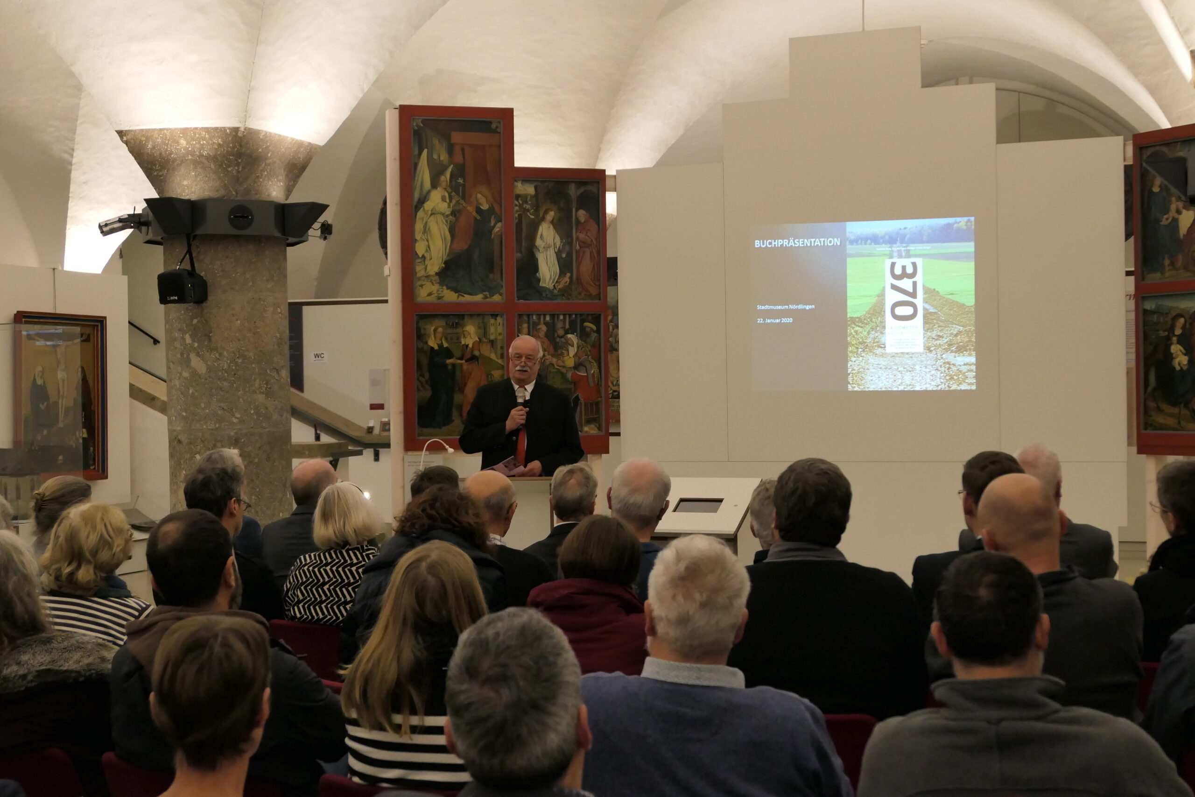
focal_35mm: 50
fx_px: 1660
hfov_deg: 39.6
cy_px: 398
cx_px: 598
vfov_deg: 27.0
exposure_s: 1/100
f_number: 2.8
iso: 1250
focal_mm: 18.3
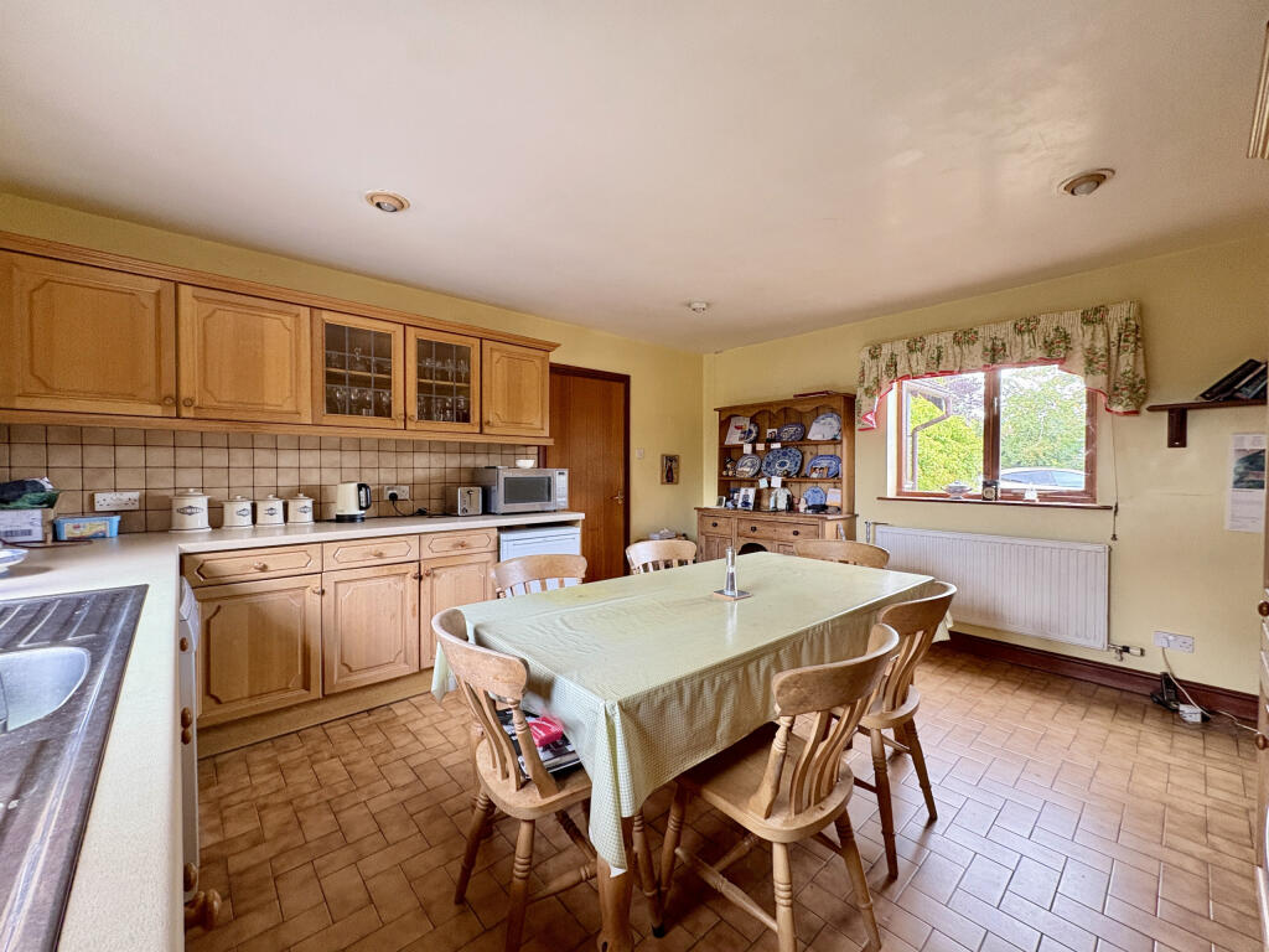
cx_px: 634
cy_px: 476
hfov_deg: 102.1
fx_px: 513
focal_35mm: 14
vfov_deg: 85.7
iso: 320
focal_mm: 2.22
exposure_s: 1/60
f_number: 2.2
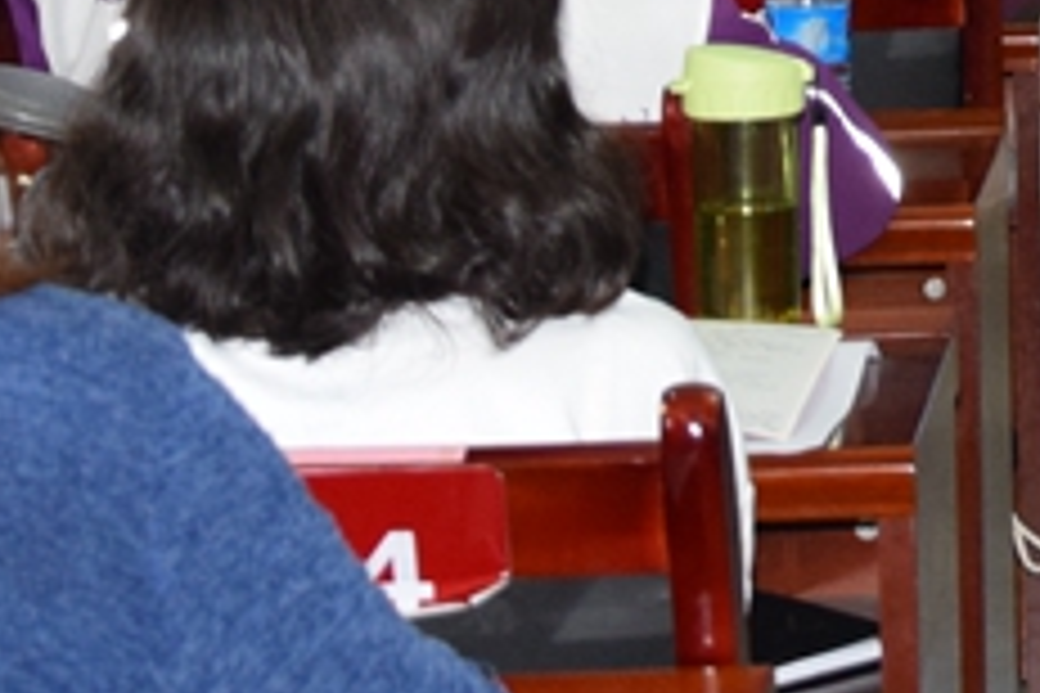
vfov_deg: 6.1
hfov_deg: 9.1
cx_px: 1765
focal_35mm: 218
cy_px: -738
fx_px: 6297
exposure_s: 1/100
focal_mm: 28
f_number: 5
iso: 800
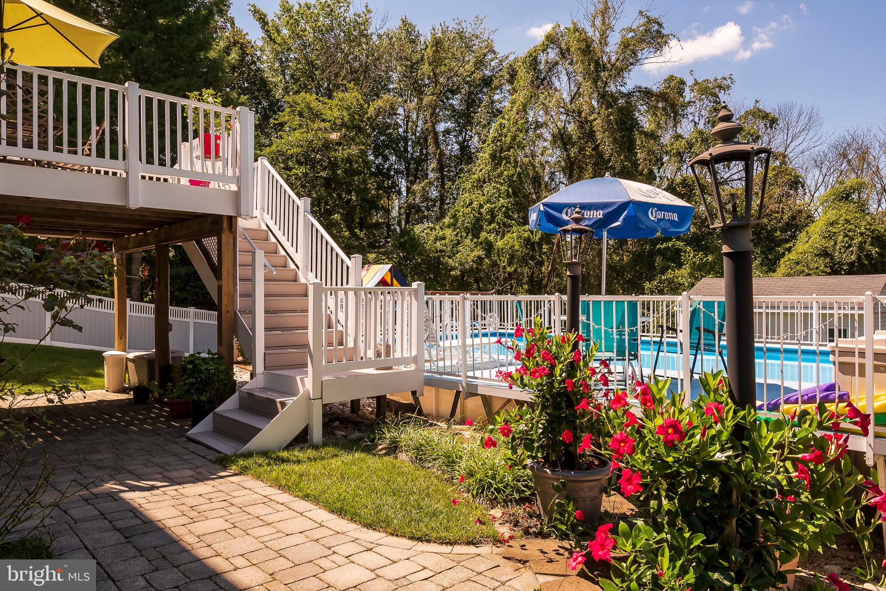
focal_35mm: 24
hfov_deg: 73.7
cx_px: 443
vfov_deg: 53.2
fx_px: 591
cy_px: 296
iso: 320
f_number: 16
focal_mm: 24
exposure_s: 1/320
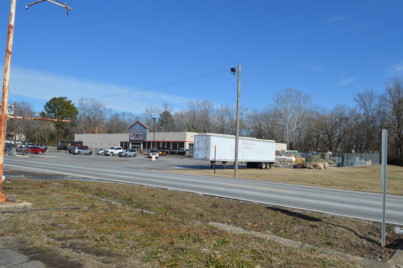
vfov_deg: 39.9
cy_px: 134
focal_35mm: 33
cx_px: 202
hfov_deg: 57.3
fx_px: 369
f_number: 9
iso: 100
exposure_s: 1/320
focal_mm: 22
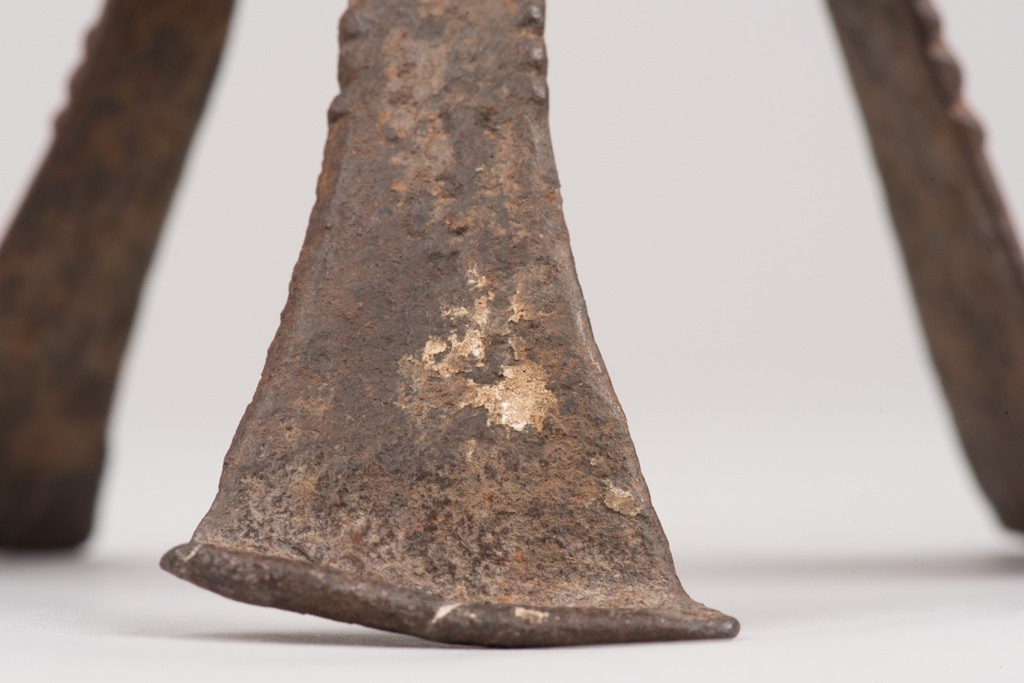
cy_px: 336
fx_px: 3044
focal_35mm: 107
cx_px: 509
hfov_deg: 19.1
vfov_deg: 12.8
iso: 400
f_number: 22
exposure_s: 1/160
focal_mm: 105
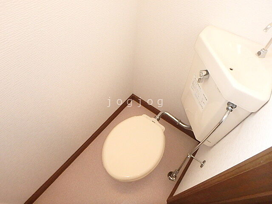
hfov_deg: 79.0
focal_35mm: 21
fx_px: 165
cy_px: 102
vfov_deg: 63.4
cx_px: 136
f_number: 3.5
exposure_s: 1/80
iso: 800
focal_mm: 3.7
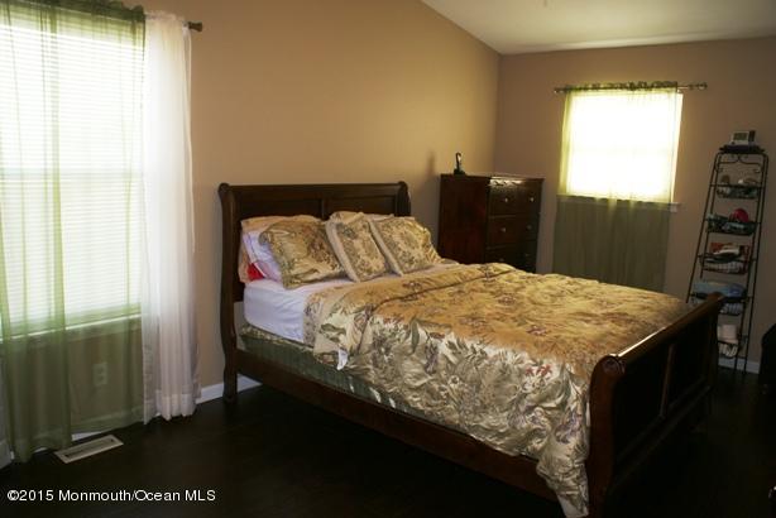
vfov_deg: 48.0
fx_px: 582
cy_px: 259
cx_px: 388
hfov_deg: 67.4
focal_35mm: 27
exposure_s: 1/60
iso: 250
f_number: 5.6
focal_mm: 18
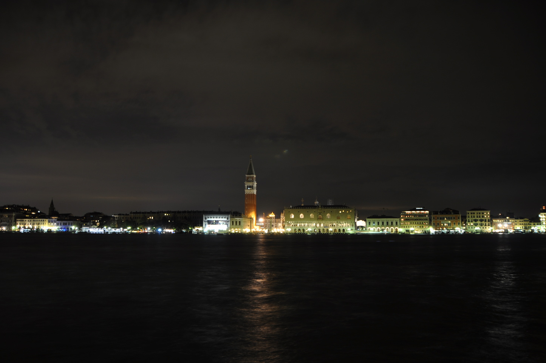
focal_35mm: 27
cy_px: 182
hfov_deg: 67.4
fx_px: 409
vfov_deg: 47.8
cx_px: 273
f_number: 3.5
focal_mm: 18
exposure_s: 6
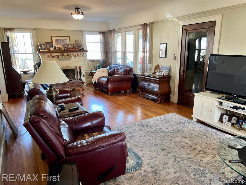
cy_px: 92
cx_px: 123
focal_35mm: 26
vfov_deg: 53.1
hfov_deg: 67.3
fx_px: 185
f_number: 1.5
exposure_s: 1/60
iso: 100
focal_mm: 5.7
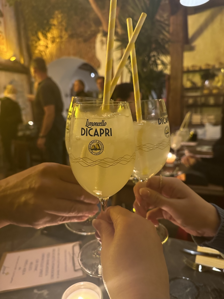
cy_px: 150
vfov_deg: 71.6
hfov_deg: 56.8
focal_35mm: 24
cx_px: 112
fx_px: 207
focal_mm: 6.86
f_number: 1.78
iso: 800
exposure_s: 1/33
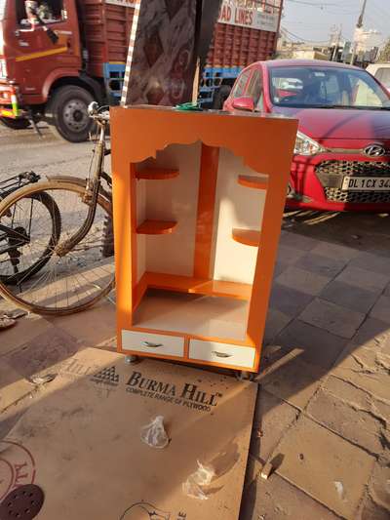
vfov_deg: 71.6
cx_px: 195
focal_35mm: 24
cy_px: 260
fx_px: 360
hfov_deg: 56.8
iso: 20
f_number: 1.8
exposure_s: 1/158
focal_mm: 5.23
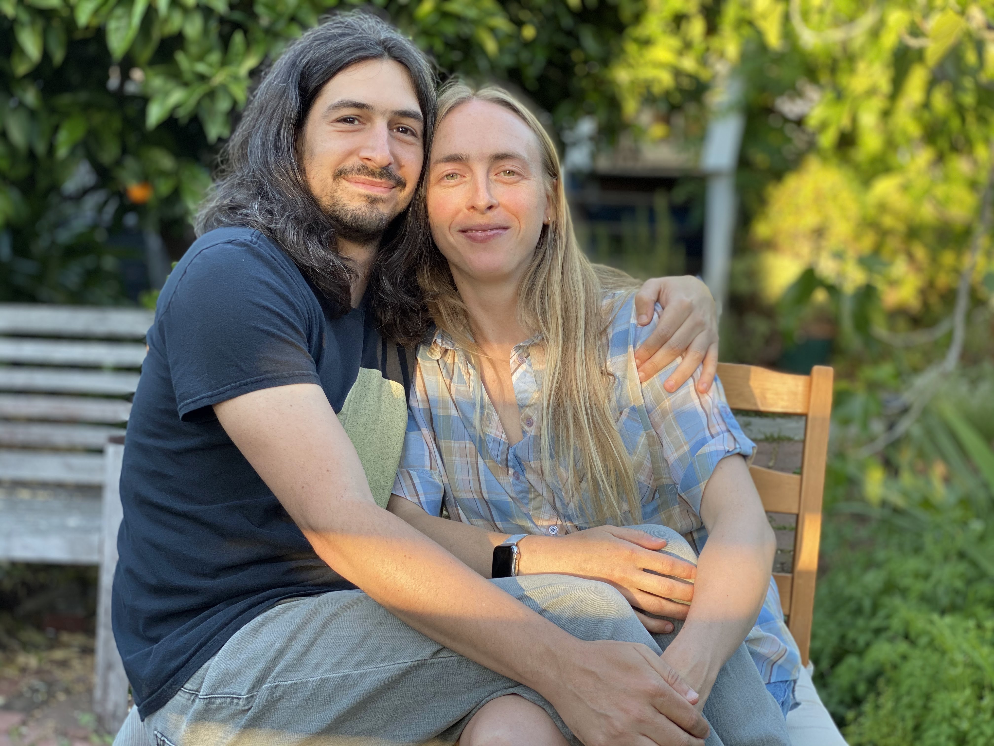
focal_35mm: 52
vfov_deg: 28.0
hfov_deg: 36.8
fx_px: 1493
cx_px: 497
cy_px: 373
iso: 50
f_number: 2
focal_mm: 6
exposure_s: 1/122
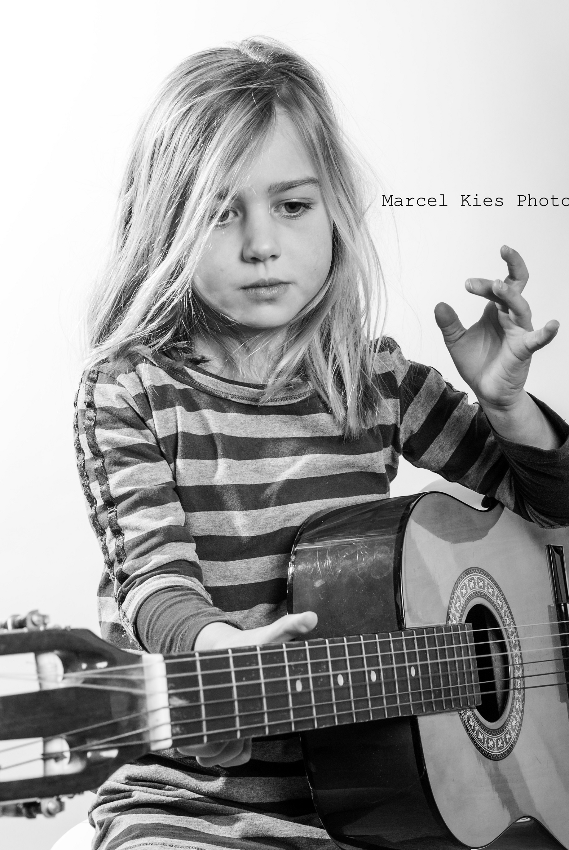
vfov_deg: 32.8
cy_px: 435
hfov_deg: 22.3
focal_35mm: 61
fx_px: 1442
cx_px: 285
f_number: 8
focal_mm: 32
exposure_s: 1/200
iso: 100
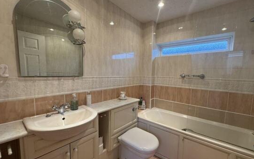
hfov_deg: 97.7
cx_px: 133
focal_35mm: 16
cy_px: 84
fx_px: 111
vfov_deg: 71.2
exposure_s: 1/100
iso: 250
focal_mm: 2.22
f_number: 2.2
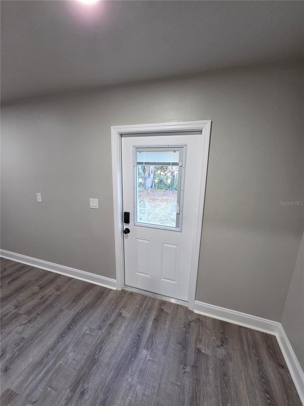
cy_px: 203
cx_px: 152
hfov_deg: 89.9
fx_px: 152
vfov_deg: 106.2
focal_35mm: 13
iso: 250
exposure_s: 1/60
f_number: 2.2
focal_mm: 2.2
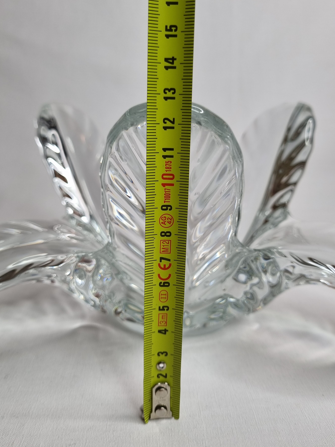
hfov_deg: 48.2
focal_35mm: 29
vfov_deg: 61.5
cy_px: 201
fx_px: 374
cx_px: 168
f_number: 1.8
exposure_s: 1/149
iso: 50
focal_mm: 5.4
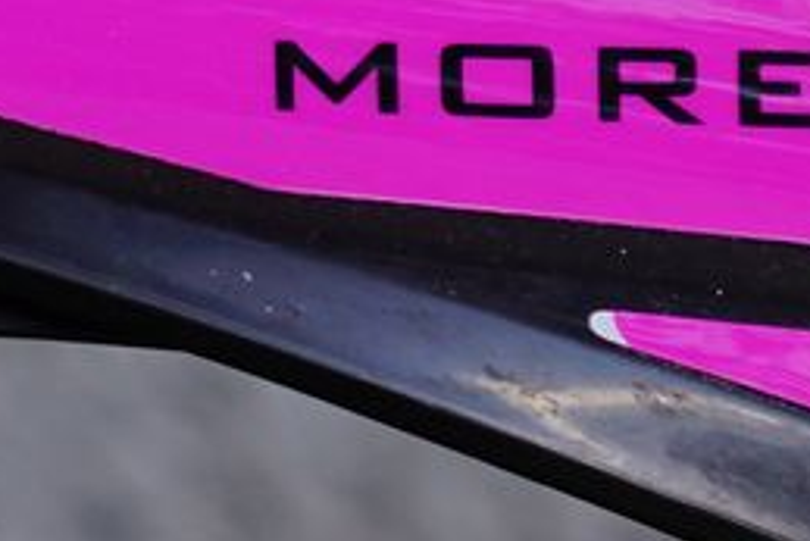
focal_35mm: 417
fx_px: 9387
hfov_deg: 4.8
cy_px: 1678
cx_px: 2058
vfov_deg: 3.2
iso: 100
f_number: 5
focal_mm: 54
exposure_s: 1/160
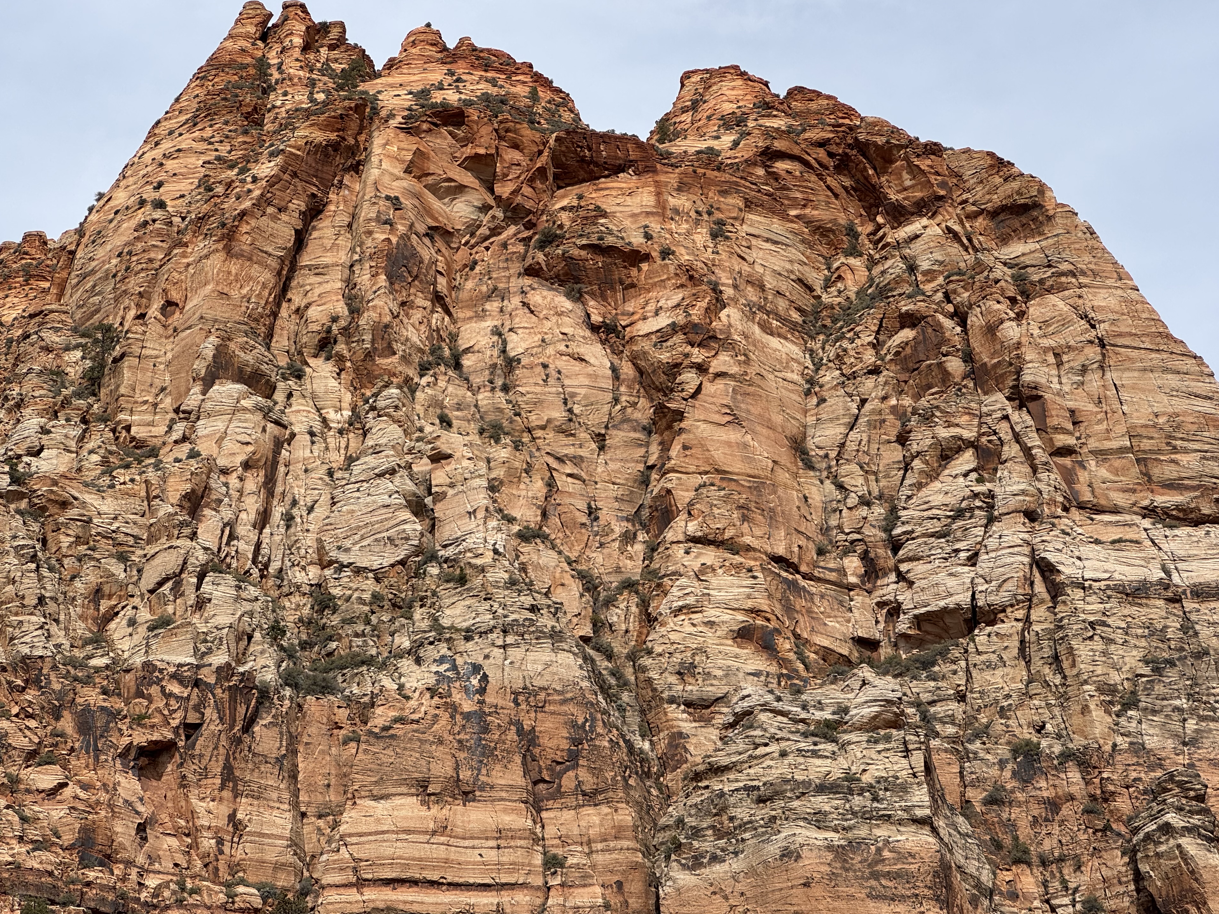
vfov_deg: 18.2
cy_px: 469
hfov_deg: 24.1
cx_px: 627
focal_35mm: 81
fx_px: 2852
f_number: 2.8
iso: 25
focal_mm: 9
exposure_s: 1/809
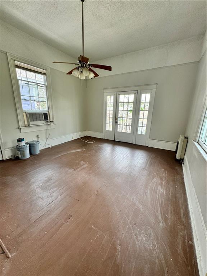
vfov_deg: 102.1
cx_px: 104
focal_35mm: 14
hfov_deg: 85.7
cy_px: 138
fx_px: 112
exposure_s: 1/99
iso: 50
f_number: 2.2
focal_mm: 2.22
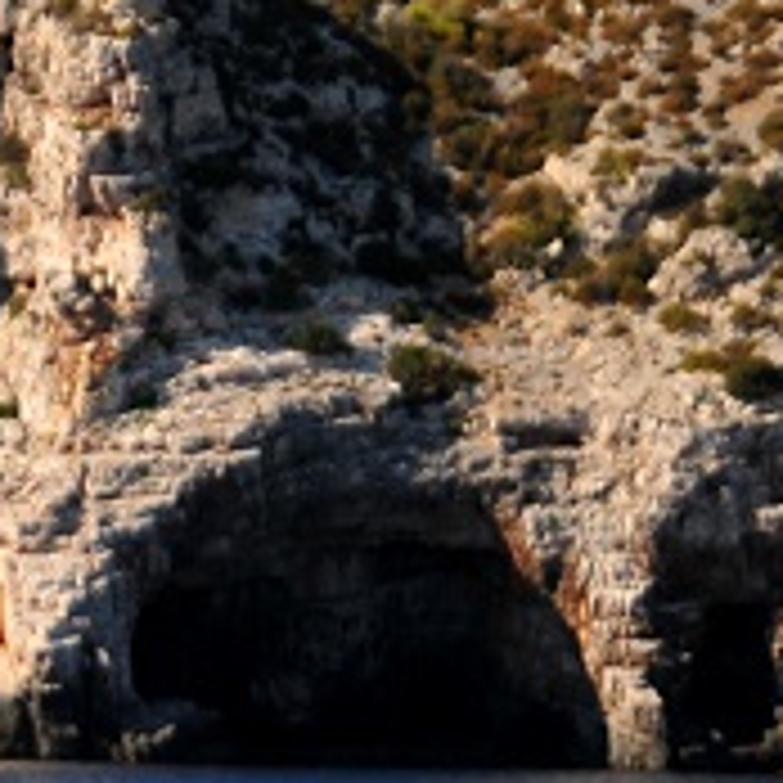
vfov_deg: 6.3
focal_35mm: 277
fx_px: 7089
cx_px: -385
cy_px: 335
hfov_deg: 6.2
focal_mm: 38
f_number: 2.8
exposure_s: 1/6400
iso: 250
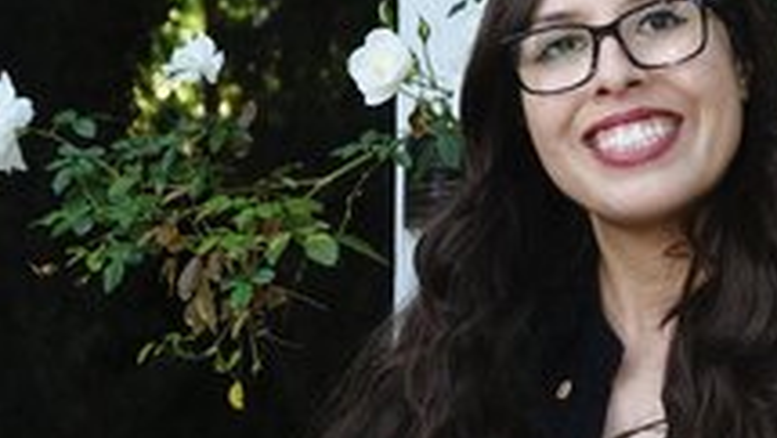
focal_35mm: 120
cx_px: 658
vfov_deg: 10.1
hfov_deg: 17.7
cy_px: 123
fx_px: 2473
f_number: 2.8
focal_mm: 27
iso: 250
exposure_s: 1/125
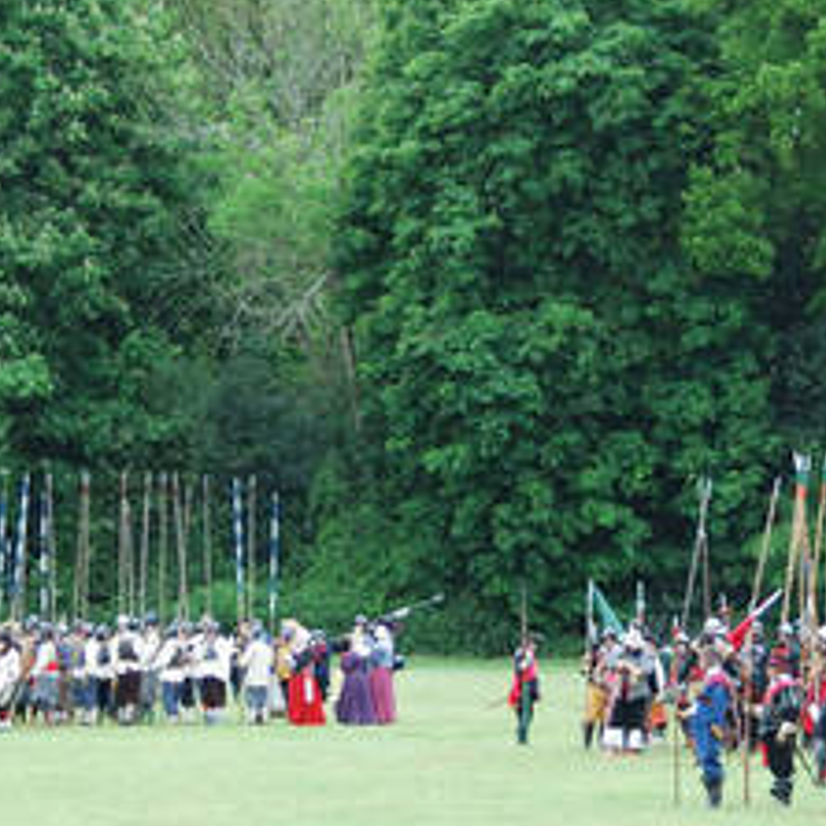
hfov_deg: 5.5
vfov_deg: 5.5
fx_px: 8666
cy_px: 215
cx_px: 437
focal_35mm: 321
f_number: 4.5
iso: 500
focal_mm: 80
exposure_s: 1/500
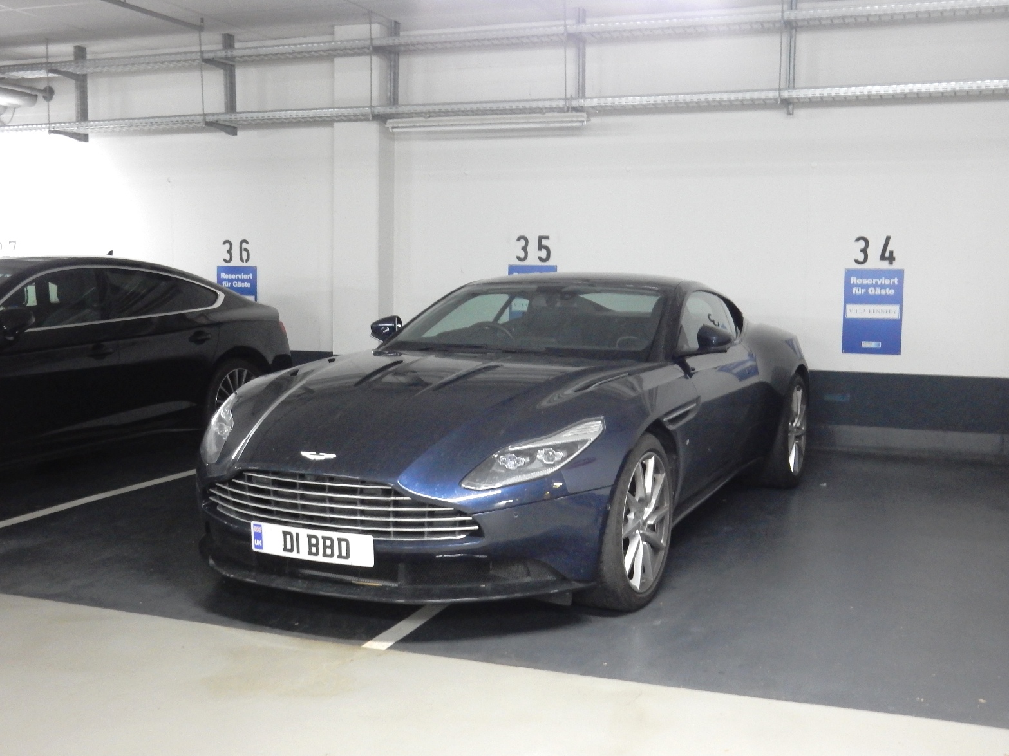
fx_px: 1253
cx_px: 504
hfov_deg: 43.9
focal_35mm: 43
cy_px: 378
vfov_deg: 33.6
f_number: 4.2
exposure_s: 1/5
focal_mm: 7.6
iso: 800
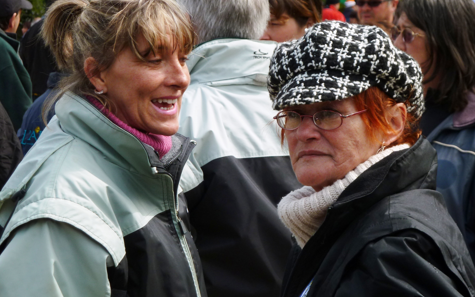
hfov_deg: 14.3
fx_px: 1890
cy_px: 131
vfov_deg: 9.0
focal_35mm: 146
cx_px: 237
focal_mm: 21
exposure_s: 1/400
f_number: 4.4
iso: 100
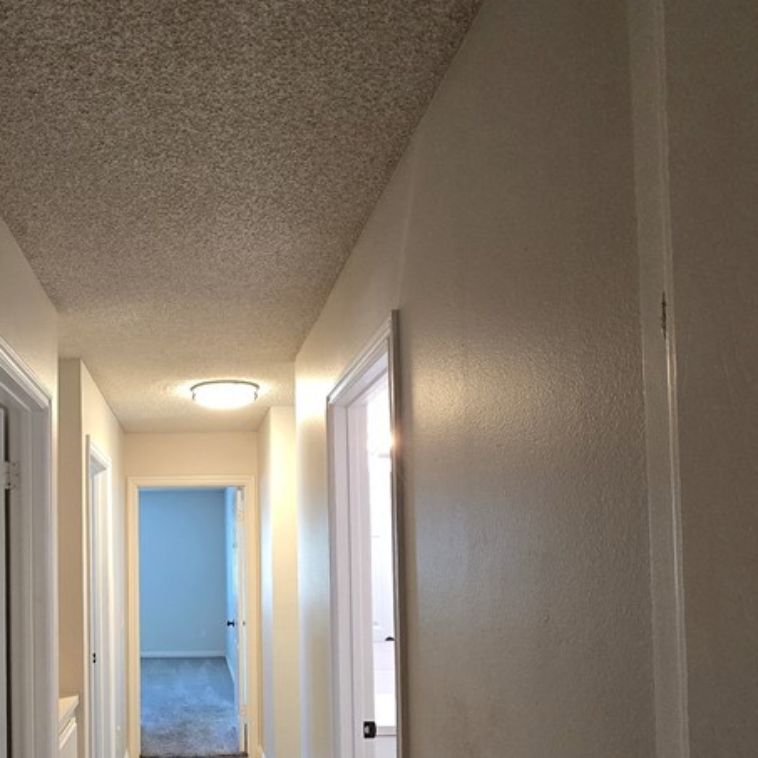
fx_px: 644
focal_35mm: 26
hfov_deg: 57.5
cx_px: 179
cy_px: 539
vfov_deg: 58.7
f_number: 2.2
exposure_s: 1/60
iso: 320
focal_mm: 2.2
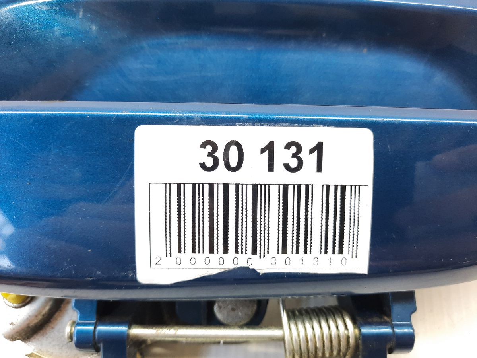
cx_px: 238
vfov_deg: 54.9
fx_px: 344
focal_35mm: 25
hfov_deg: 69.4
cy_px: 179
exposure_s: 1/50
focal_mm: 4.6
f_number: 2
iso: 250
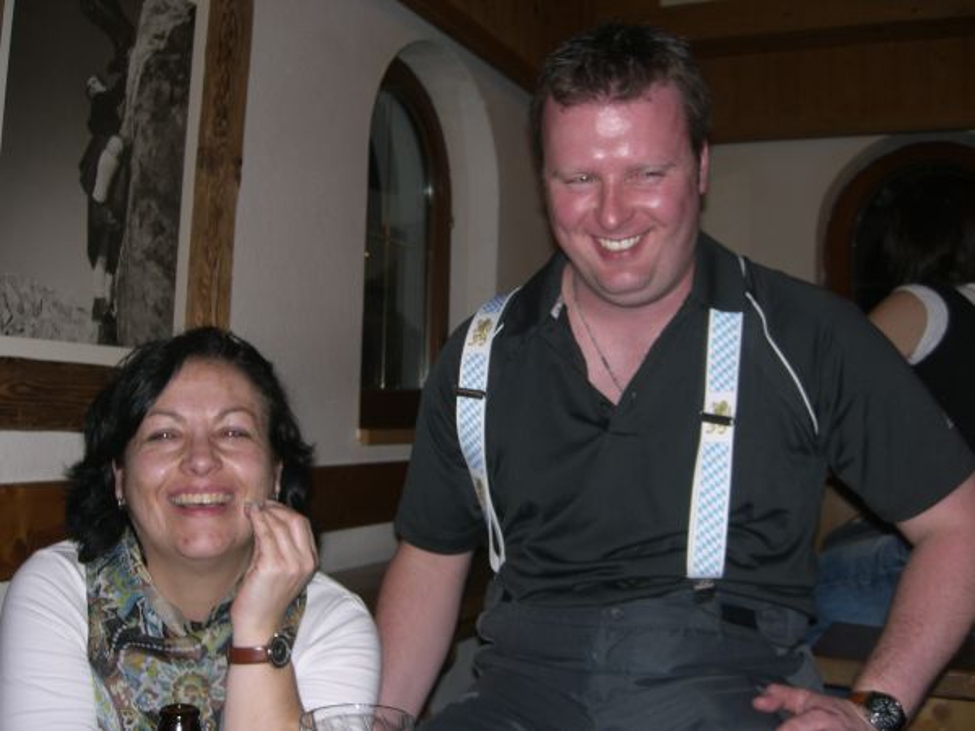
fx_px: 1070
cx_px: 488
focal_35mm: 38
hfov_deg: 49.0
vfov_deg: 37.7
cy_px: 366
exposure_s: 1/60
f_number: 2.8
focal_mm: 7.9
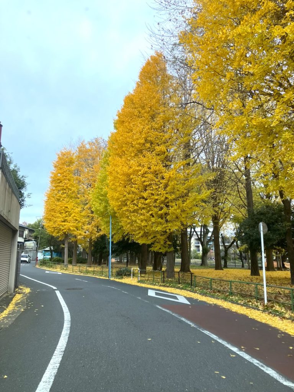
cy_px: 196
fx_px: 317
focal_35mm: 28
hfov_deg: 49.7
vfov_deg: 63.4
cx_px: 147
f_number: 1.8
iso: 32
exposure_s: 1/506
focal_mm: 3.99
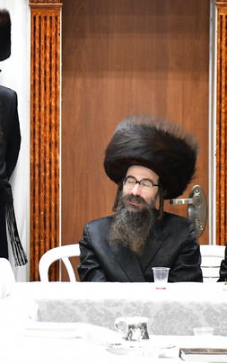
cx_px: -127
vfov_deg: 5.0
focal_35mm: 423
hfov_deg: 3.1
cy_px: 150
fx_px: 4189
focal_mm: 120
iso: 3200
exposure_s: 1/80
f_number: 7.1
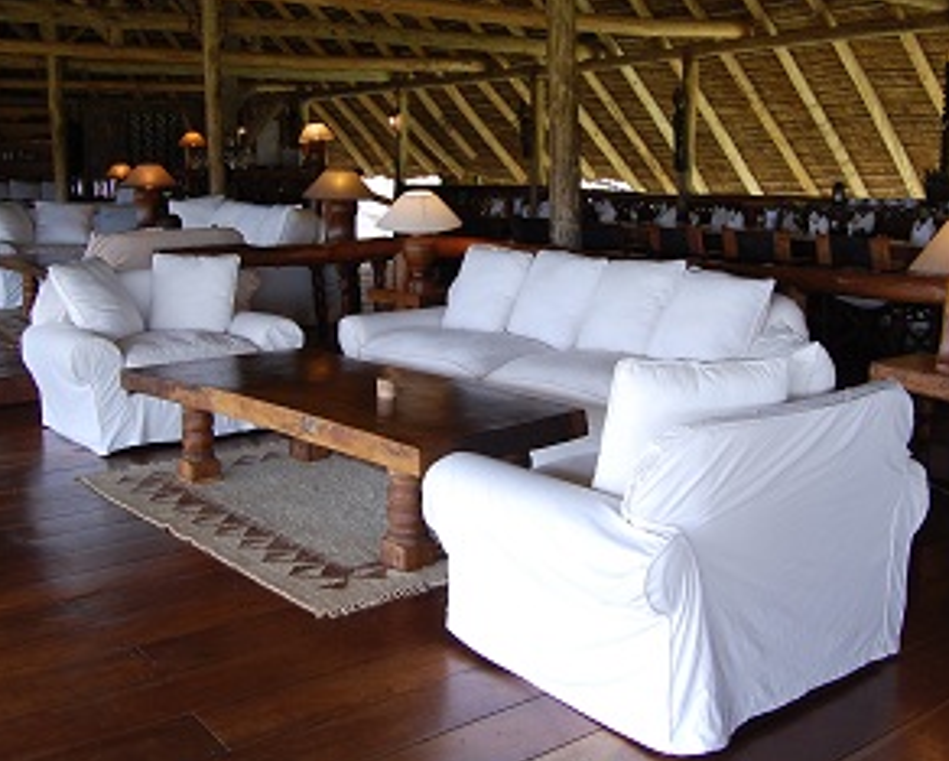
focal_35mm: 39
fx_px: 1096
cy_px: 288
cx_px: 494
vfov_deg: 38.0
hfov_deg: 46.8
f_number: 5.6
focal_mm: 18
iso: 400
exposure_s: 1/125
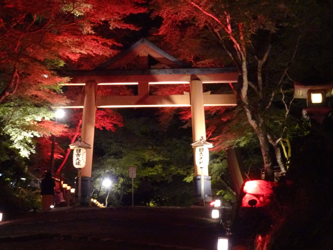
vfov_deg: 17.4
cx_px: 166
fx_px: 818
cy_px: 125
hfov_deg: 23.0
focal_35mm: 85
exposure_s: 1/8
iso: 1600
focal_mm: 13.45
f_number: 5
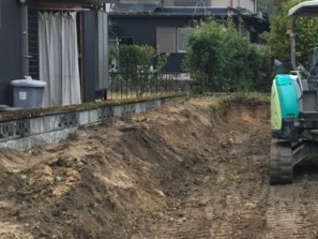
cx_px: 294
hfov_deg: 24.2
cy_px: 115
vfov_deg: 18.9
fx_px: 717
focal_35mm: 78
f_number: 2.2
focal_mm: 4.15
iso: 80
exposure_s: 1/30
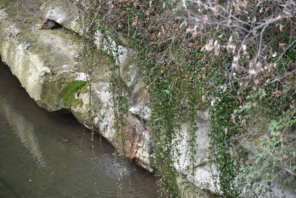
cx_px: 148
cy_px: 99
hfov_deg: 11.1
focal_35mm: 185
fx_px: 1521
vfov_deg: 7.4
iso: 1000
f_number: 5
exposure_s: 1/400
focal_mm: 185
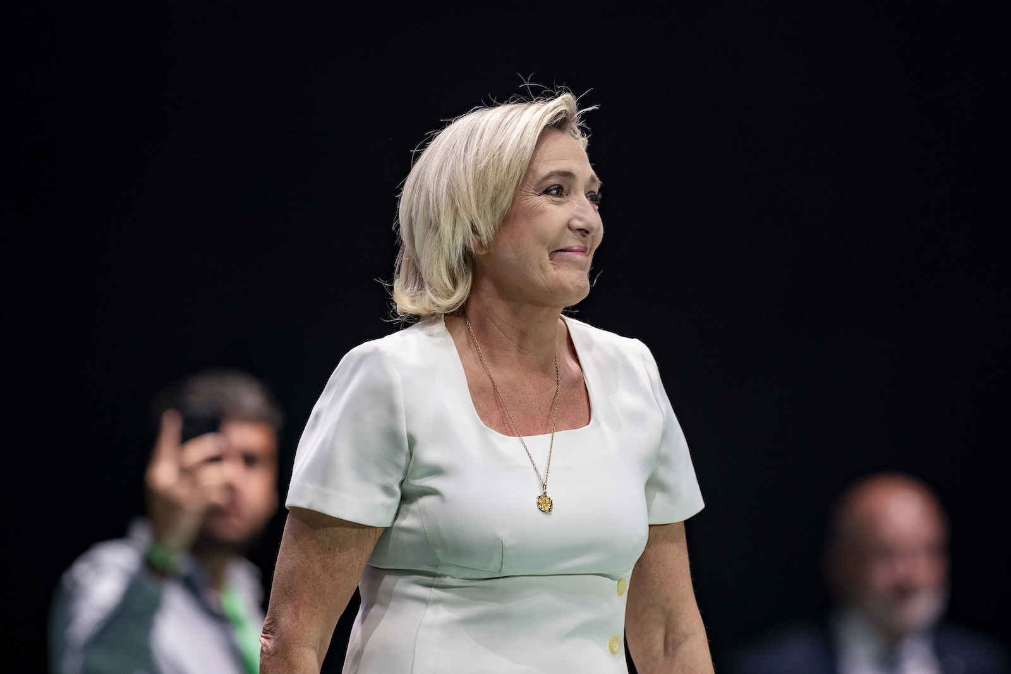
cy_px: 337
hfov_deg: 5.2
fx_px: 11234
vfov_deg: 3.4
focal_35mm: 400
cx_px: 506
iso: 1600
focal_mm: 400
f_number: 3.5
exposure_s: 1/400
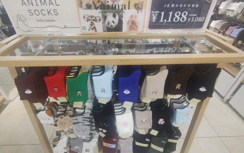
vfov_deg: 64.7
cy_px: 66
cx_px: 117
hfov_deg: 91.0
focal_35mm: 18
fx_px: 120
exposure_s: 1/33.3
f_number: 2.2
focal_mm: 1.66
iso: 200
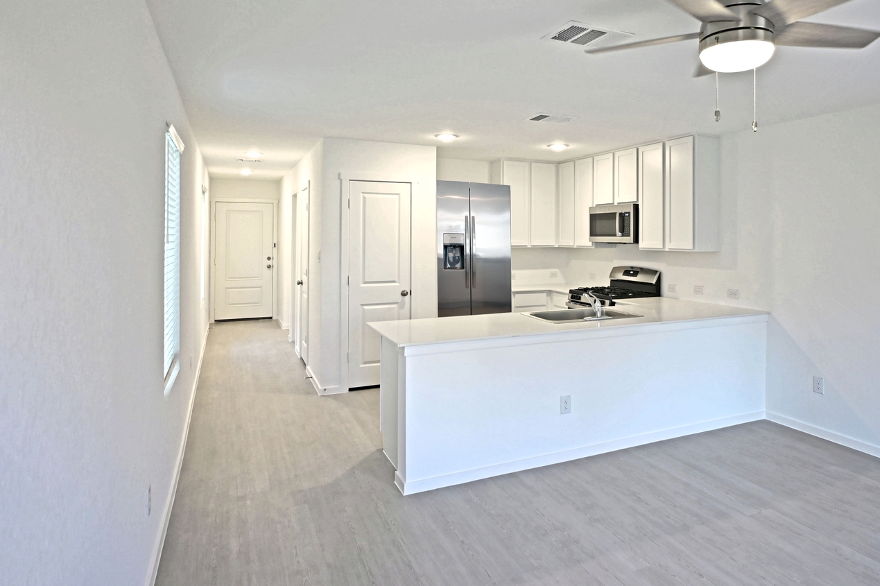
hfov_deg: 75.7
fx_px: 562
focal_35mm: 23
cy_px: 228
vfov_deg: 54.6
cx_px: 501
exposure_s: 1/25
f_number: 3.5
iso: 64
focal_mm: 12
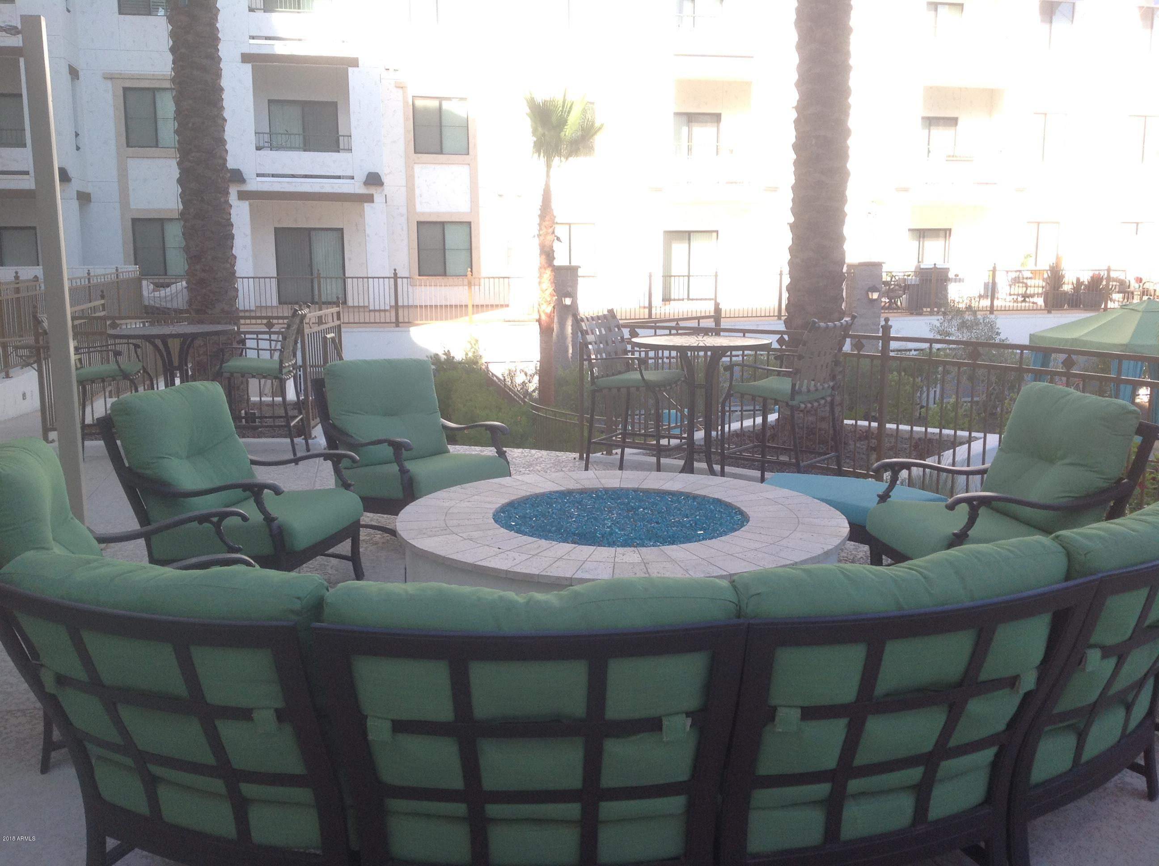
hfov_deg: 52.7
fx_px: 1170
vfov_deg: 40.6
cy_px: 433
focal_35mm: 35
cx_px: 580
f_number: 2.4
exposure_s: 1/444
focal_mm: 4.28
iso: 50
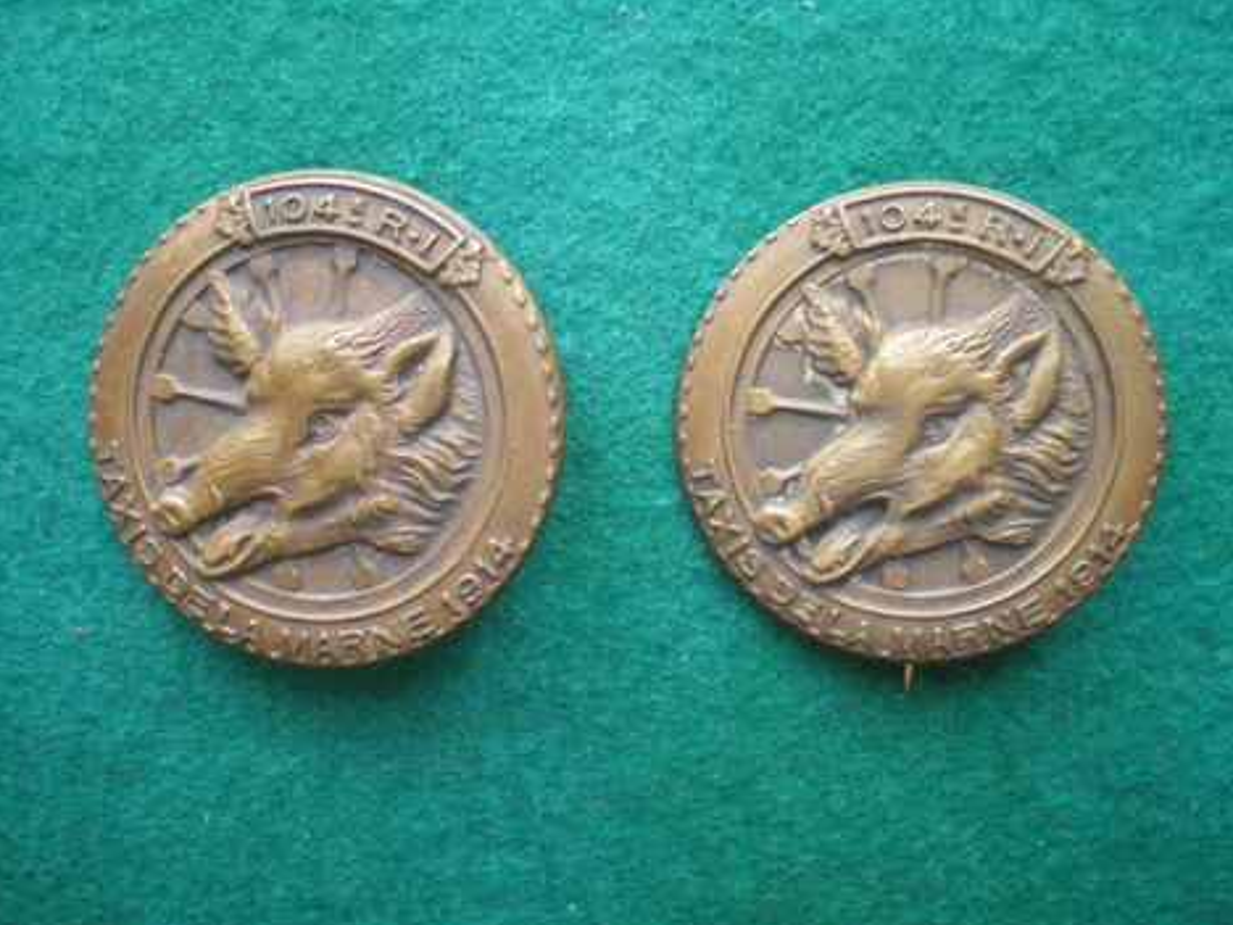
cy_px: 469
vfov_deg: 36.8
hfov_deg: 47.9
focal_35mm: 39
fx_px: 1389
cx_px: 609
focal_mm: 6.3
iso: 400
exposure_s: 1/40
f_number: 3.1
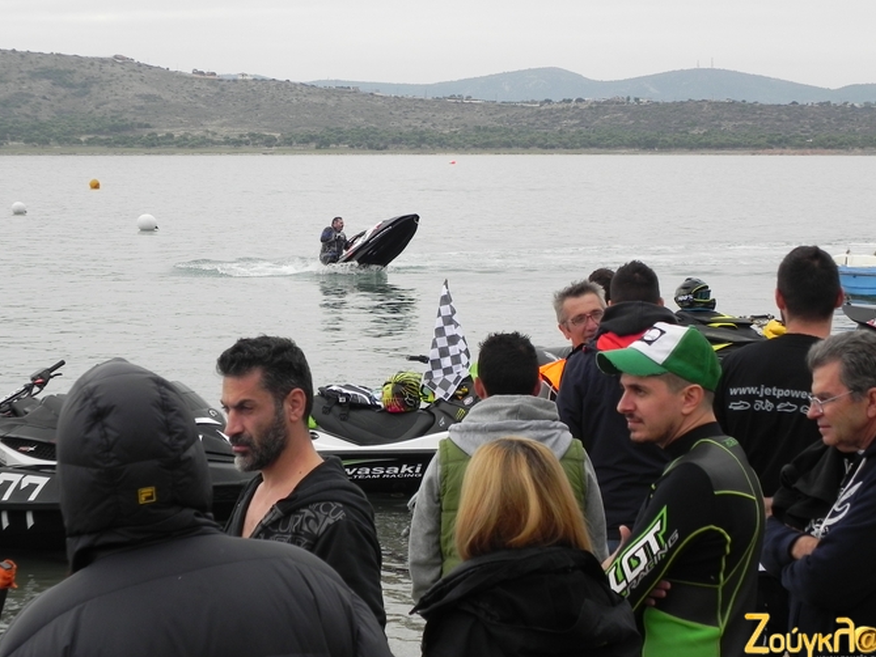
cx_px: 415
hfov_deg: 20.9
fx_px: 2379
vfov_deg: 15.7
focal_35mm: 94
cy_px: 312
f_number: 4
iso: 160
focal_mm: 15.1
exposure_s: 1/370
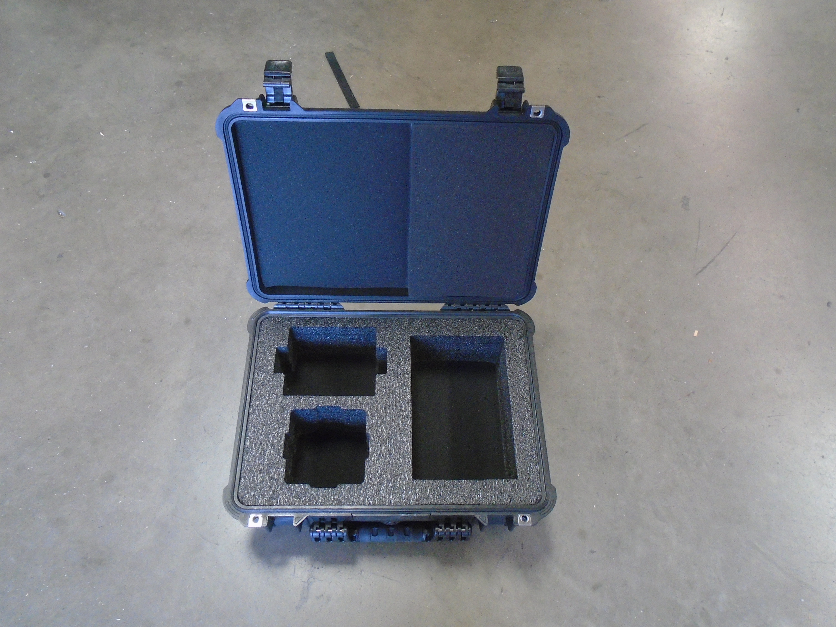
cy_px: 314
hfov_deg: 67.3
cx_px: 418
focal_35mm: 26
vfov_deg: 53.1
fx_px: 628
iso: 500
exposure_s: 1/60
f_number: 3.2
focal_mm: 4.6
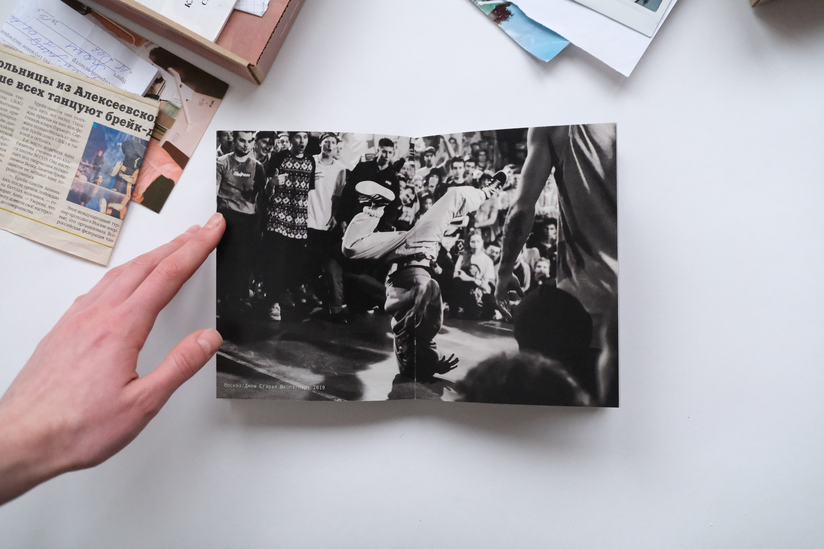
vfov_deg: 41.1
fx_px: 732
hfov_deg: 58.7
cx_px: 412
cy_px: 274
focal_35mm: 32
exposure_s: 1/250
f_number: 4
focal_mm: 21.6
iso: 10000
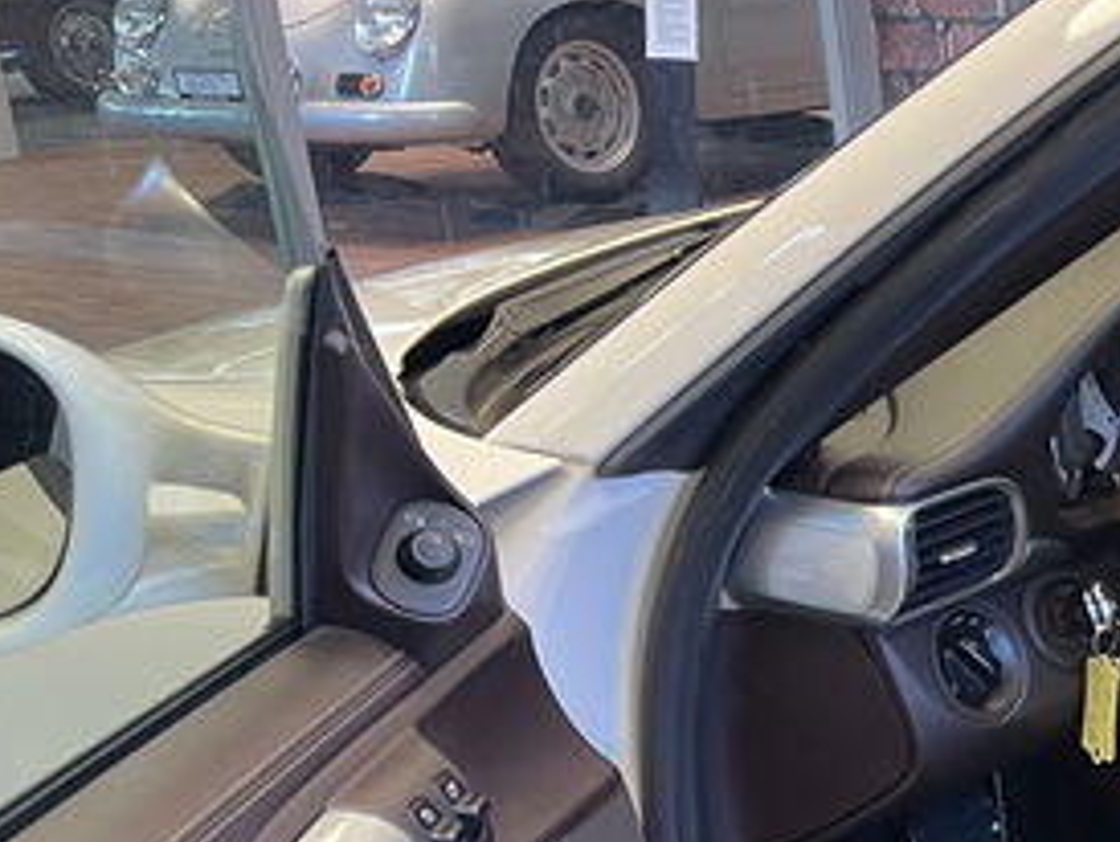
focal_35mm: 70
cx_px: 1549
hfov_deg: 23.6
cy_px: 793
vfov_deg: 20.5
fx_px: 2267
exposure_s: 1/50
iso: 125
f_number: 1.6
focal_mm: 5.1
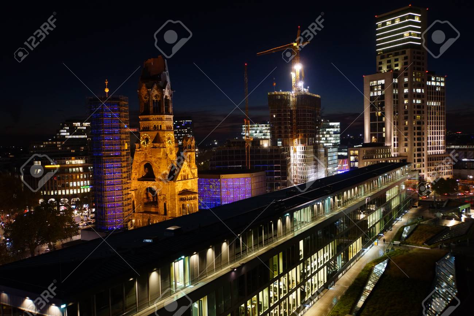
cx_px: 237
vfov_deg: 42.3
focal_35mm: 31
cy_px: 158
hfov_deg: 60.3
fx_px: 408
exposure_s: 1/6
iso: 800
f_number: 3.5
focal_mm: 21.2
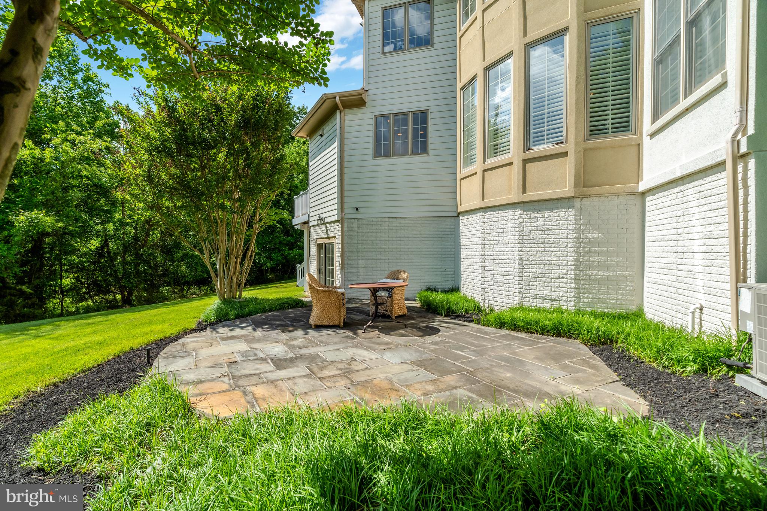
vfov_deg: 73.7
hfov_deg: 96.7
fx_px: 341
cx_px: 384
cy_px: 256
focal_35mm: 16
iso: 1250
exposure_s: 1/1250
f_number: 7.1
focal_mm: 16
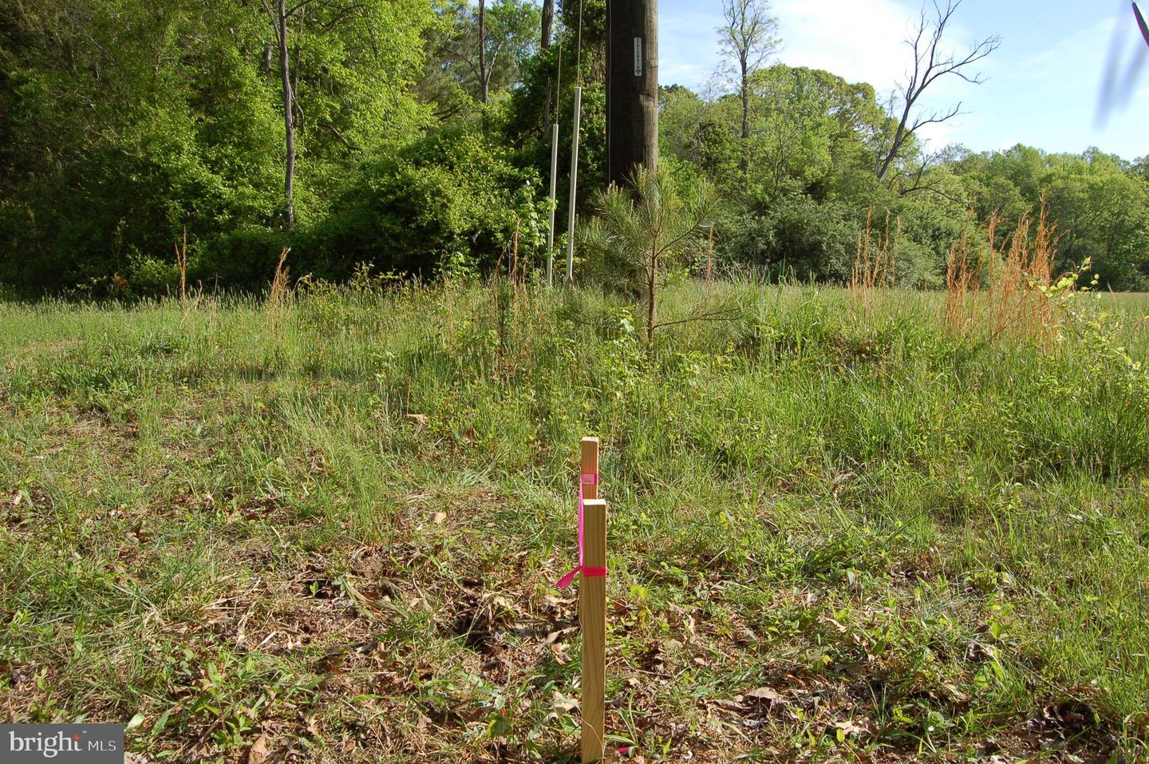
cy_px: 382
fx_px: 861
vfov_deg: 47.8
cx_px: 574
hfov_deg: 67.4
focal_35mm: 27
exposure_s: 1/250
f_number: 8
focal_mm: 18
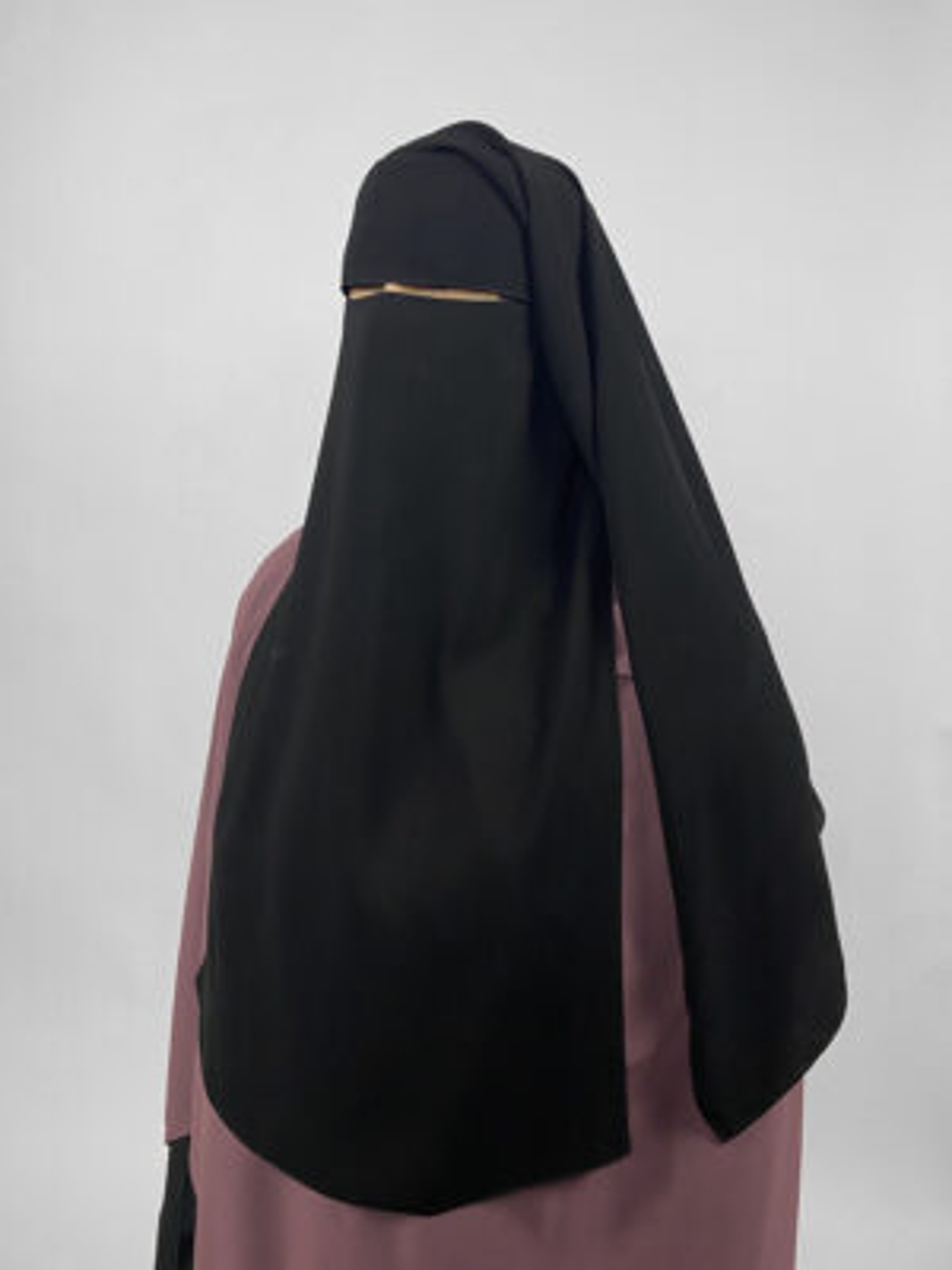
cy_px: 635
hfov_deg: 53.1
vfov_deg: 67.3
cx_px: 476
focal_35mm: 26
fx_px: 953
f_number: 1.8
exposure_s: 1/50
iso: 80
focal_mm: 4.25
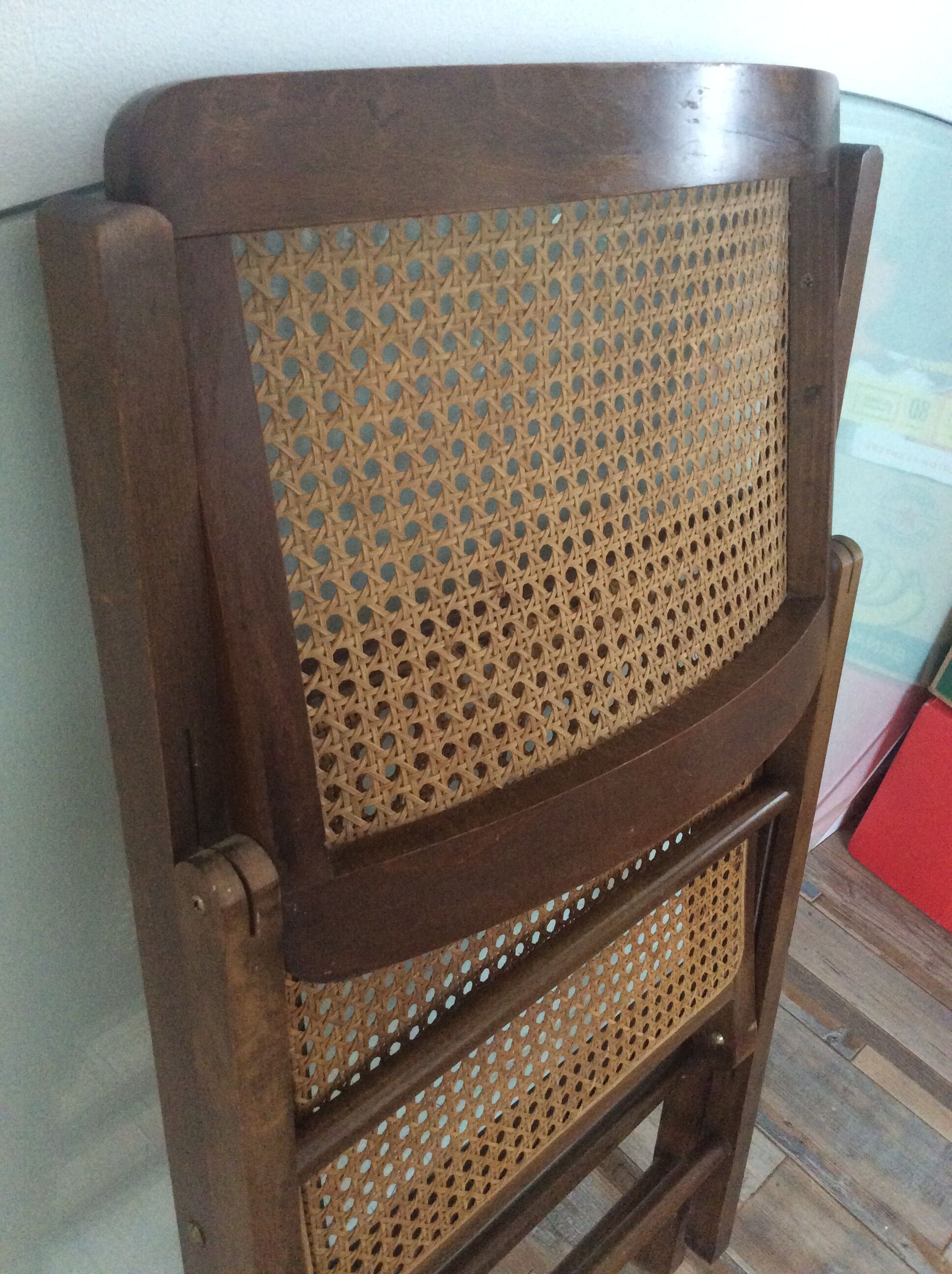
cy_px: 637
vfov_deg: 56.9
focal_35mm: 32
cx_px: 476
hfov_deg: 44.1
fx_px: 1177
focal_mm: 3.3
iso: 250
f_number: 2.4
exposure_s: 1/20
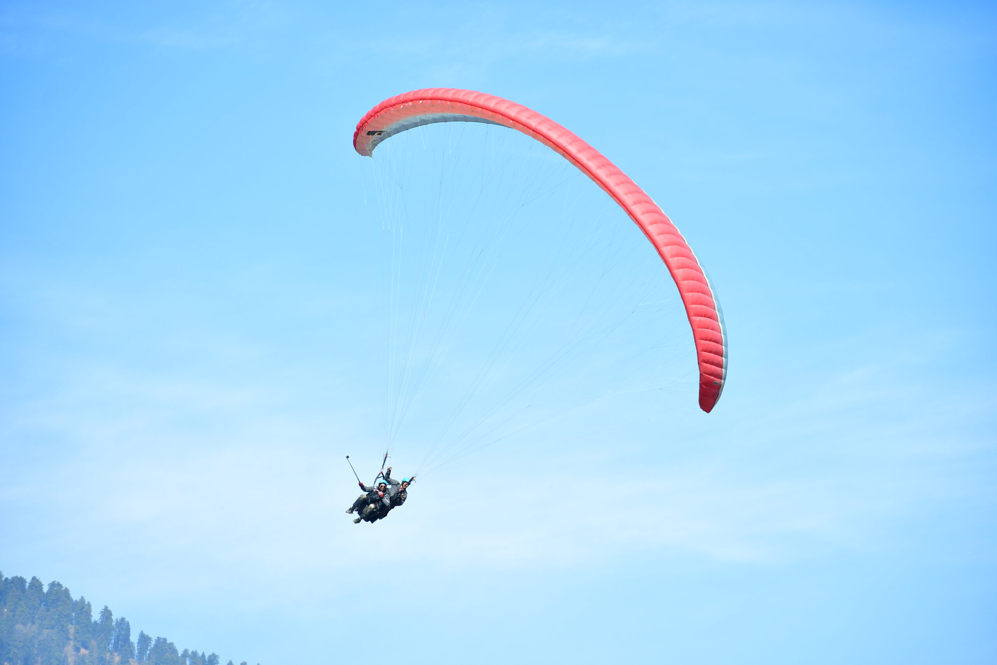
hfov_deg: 10.5
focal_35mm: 195
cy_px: 332
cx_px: 498
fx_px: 5400
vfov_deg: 7.0
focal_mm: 130
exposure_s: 1/640
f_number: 4.8
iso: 160
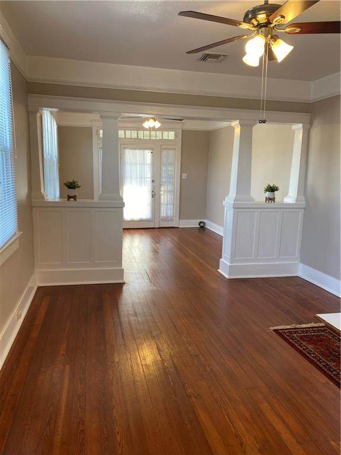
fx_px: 341
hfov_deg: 53.1
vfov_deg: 67.3
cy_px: 228
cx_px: 170
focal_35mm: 26
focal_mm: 4.25
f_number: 1.8
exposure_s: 1/120
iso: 100
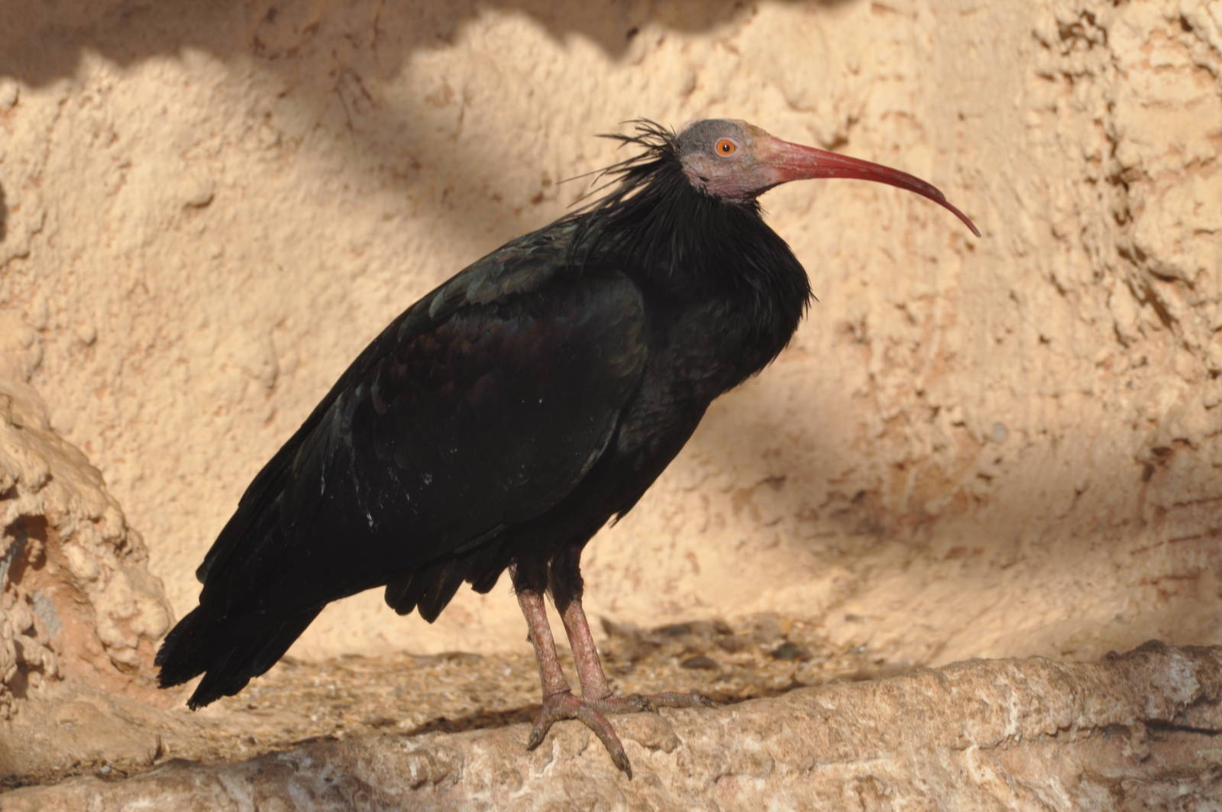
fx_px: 12206
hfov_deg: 5.7
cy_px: 406
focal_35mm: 360
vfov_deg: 3.8
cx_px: 611
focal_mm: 240
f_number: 9
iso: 200
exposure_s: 1/200
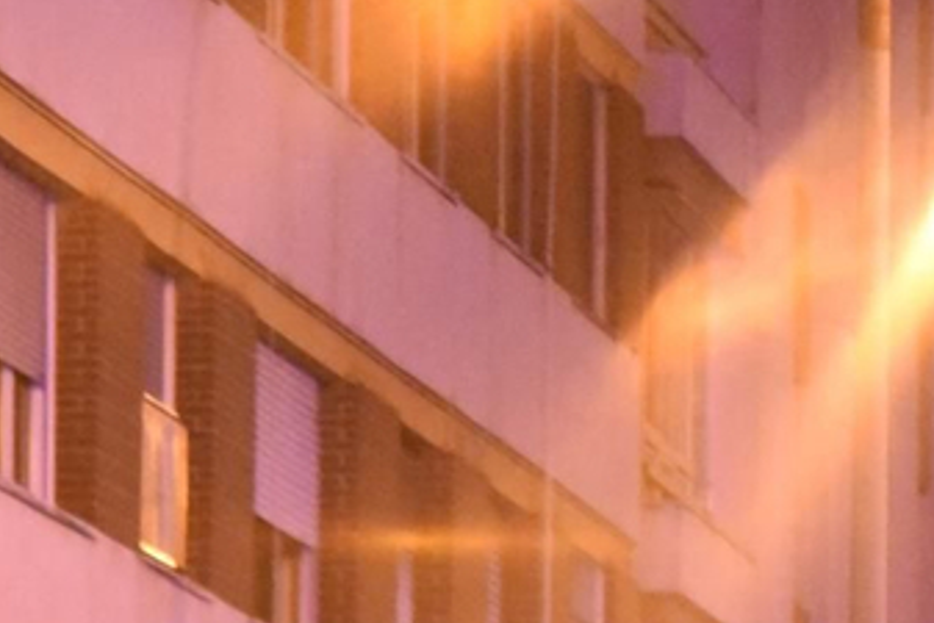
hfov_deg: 6.0
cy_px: 980
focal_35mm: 332
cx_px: -1020
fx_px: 8617
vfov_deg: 4.1
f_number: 2.8
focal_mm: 70
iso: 12800
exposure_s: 1/125
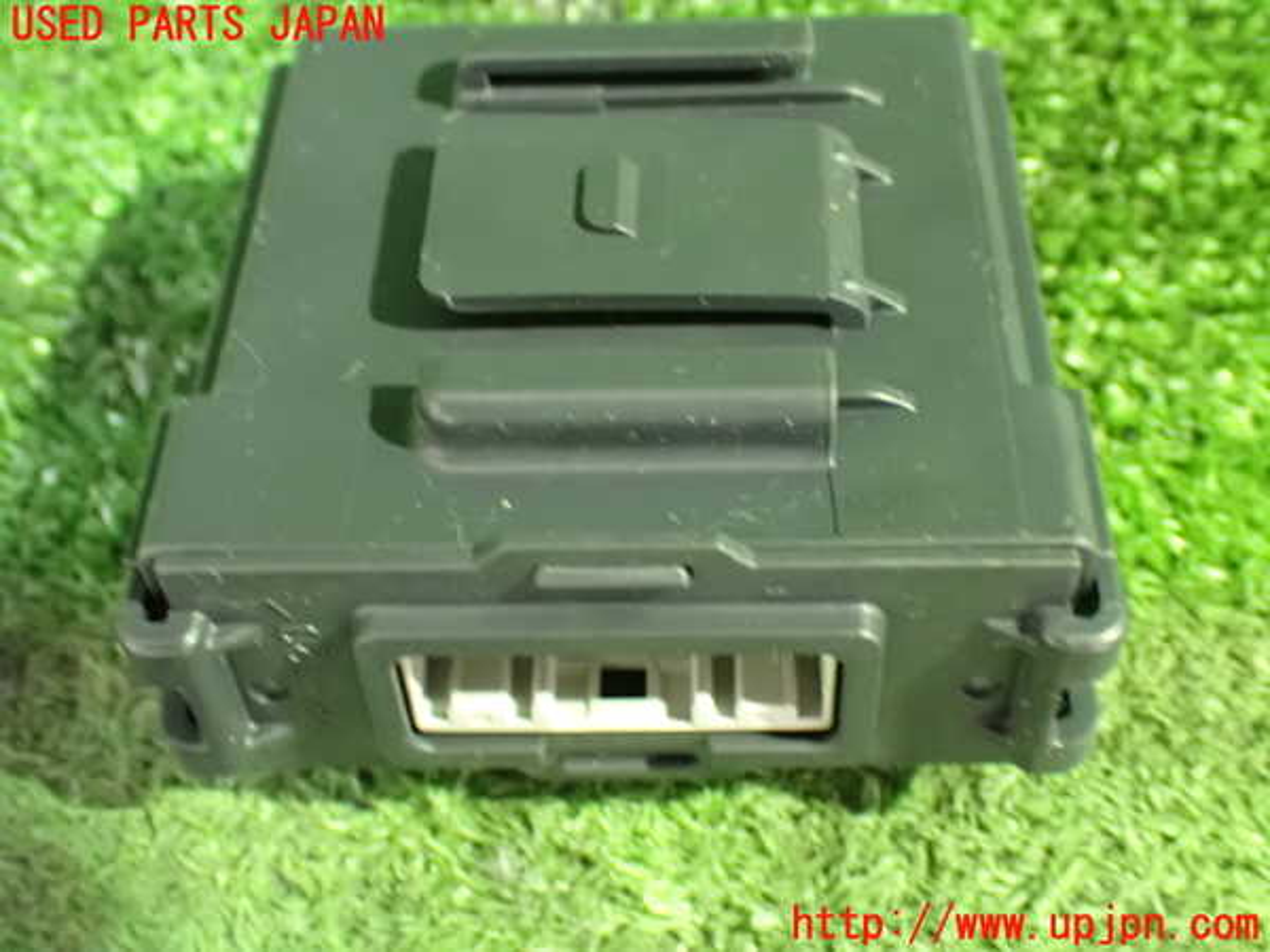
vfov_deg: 30.9
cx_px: 635
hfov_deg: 40.4
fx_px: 1724
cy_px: 476
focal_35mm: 47
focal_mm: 8.4
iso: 1600
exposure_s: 1/8
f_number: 3.1
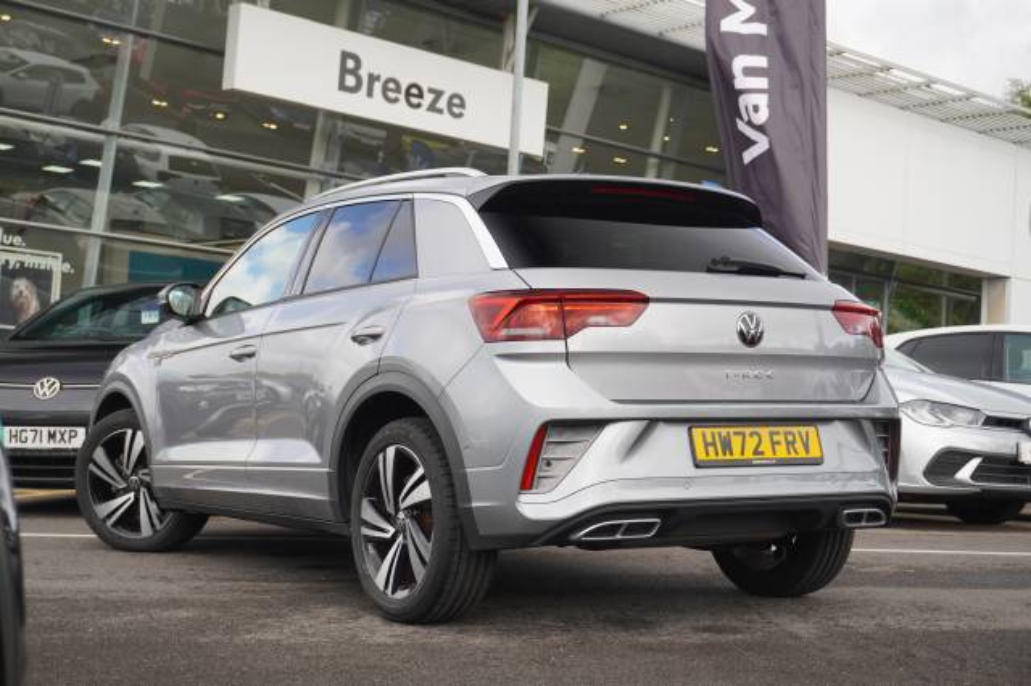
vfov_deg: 24.4
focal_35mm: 56
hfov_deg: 36.0
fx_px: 1589
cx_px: 516
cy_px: 343
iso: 160
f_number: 5.6
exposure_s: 1/160
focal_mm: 37
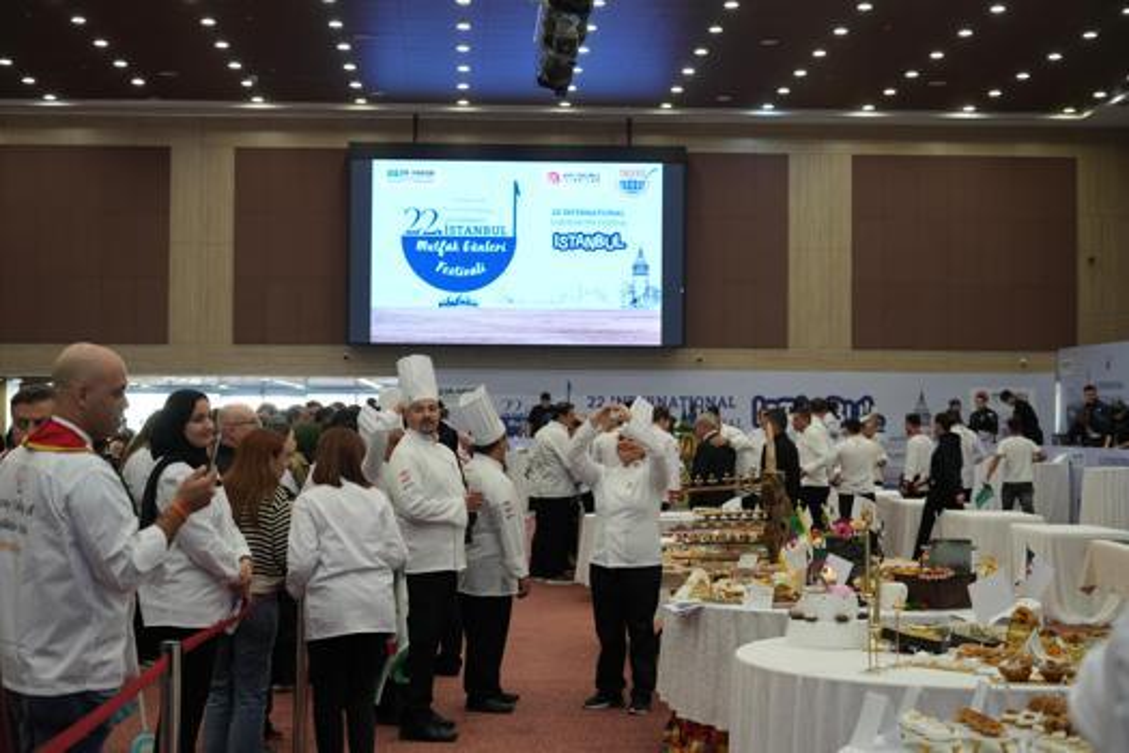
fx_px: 2007
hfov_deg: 31.4
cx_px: 564
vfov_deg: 21.2
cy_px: 376
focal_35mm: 64
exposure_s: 1/160
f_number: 4
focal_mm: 64
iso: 1250
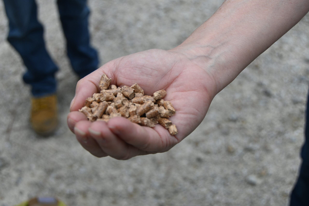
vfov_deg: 26.5
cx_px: 154
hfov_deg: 38.9
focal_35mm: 51
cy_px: 103
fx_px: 438
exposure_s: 1/250
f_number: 6.3
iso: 100
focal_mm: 34
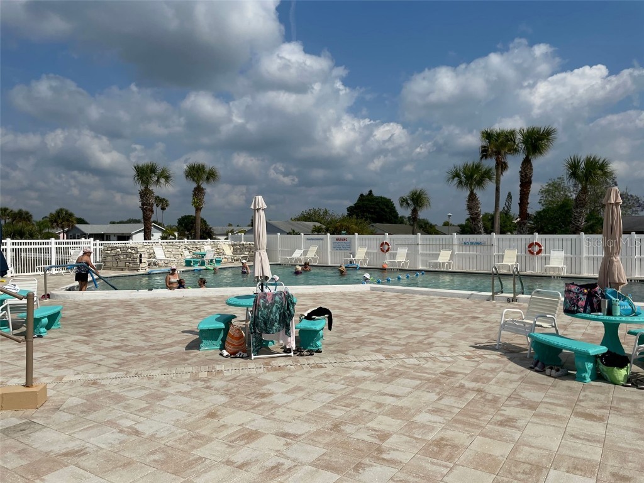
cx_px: 322
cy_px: 242
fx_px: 484
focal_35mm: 26
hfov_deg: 67.3
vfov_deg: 53.1
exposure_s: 1/14925
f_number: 1.6
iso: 32
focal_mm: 4.2
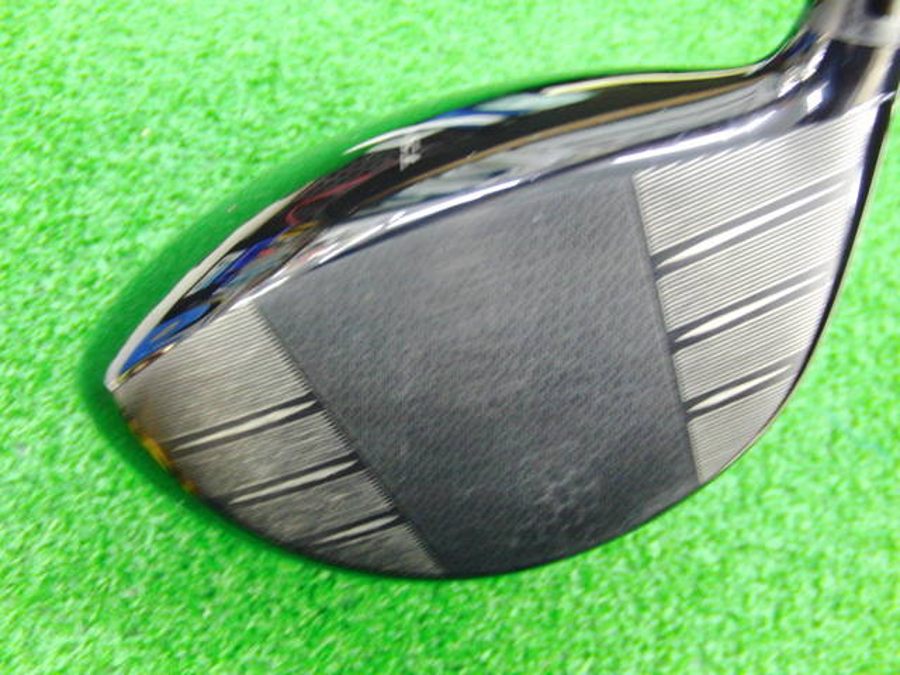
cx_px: 450
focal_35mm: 37
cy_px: 338
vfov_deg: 38.7
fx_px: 962
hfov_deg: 50.1
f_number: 3.6
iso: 400
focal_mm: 6.42
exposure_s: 1/6
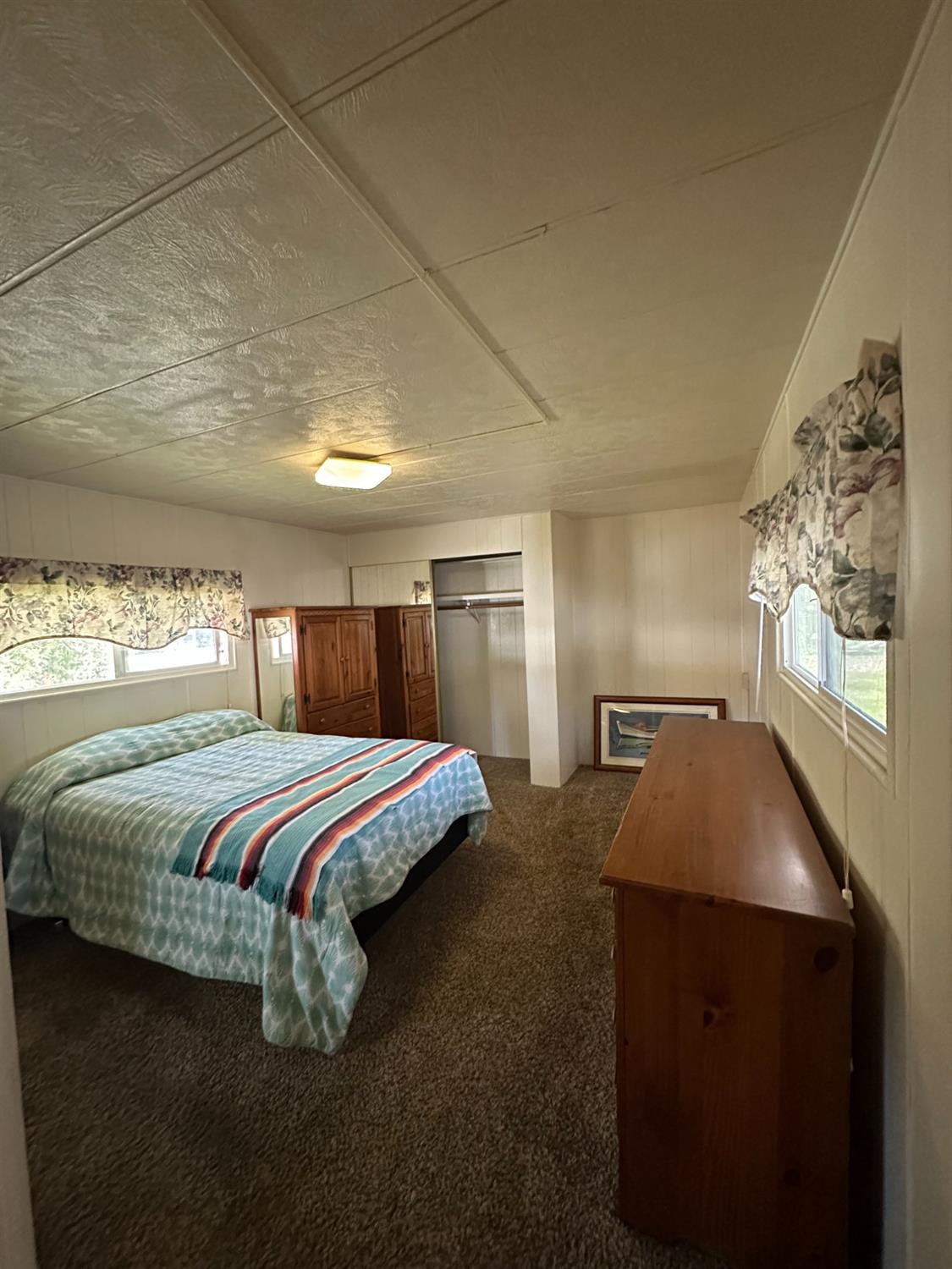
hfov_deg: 85.7
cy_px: 634
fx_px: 513
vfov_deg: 102.1
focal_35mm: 14
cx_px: 476
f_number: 2.2
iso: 1000
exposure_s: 1/60
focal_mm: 2.22
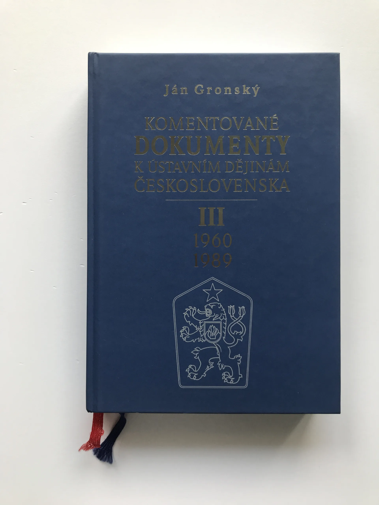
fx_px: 409
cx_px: 190
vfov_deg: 63.4
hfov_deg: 49.7
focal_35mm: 28
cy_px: 252
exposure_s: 1/100
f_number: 1.8
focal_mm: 3.99
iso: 32
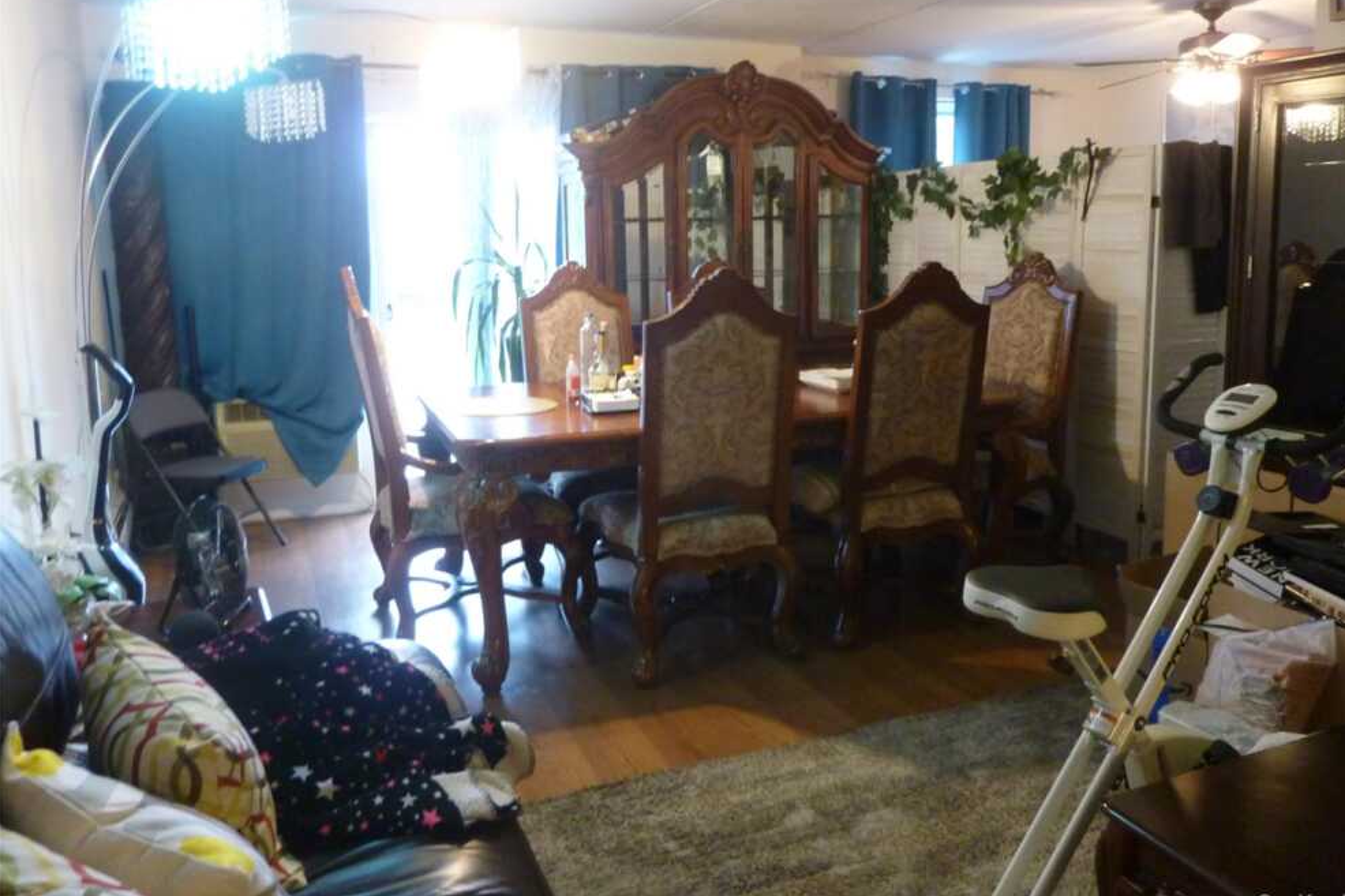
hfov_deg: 67.4
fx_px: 1009
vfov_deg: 47.8
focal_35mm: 27
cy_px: 395
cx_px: 697
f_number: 3.3
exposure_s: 1/8
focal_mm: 4.1
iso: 400
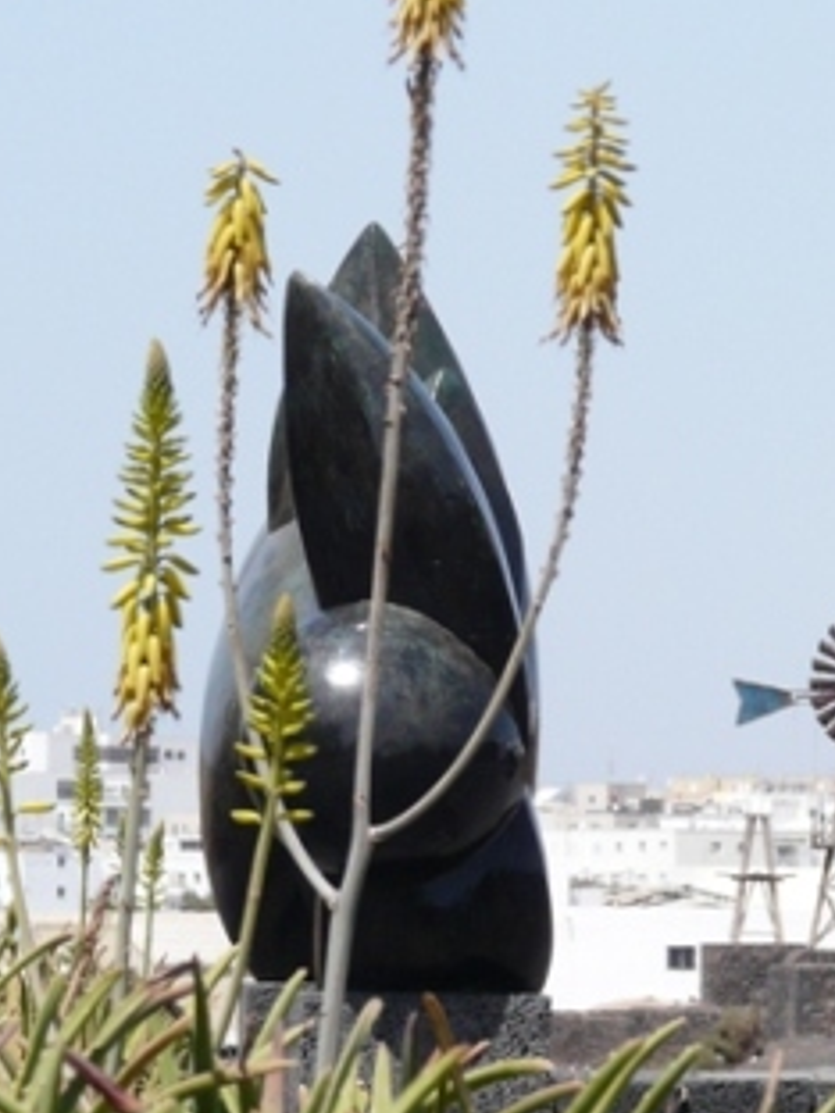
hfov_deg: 4.0
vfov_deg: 5.3
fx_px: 11997
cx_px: 284
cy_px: 804
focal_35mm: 373
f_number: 5.6
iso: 100
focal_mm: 28.8
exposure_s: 1/500
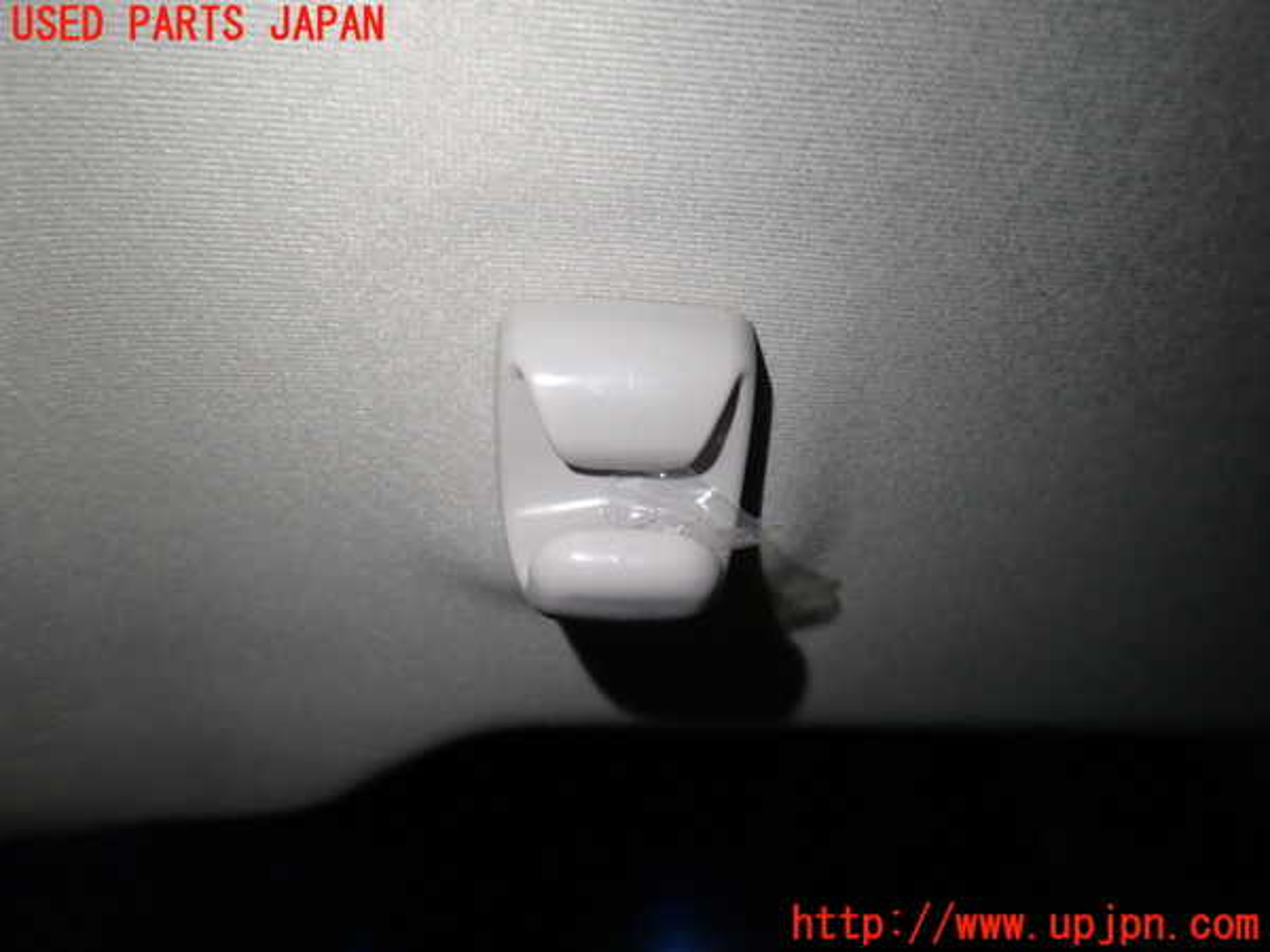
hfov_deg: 69.4
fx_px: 917
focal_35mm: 25
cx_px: 635
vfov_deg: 54.9
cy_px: 476
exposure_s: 1/60
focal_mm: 4.5
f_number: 2
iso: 100
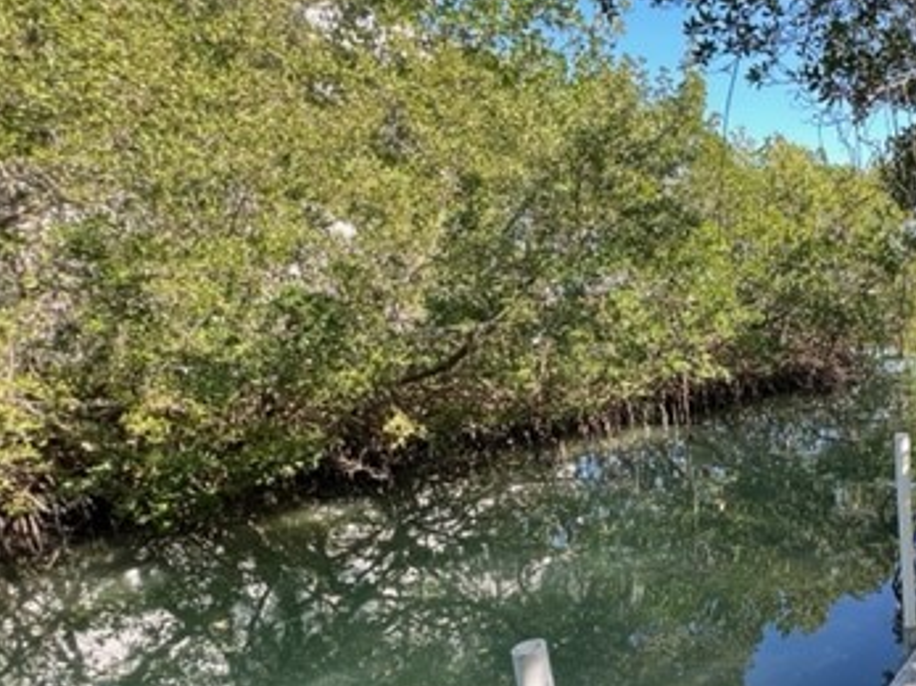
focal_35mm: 24
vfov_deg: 55.5
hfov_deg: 60.9
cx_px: 818
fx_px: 635
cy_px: 464
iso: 32
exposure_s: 1/171
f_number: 1.8
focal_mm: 1.57
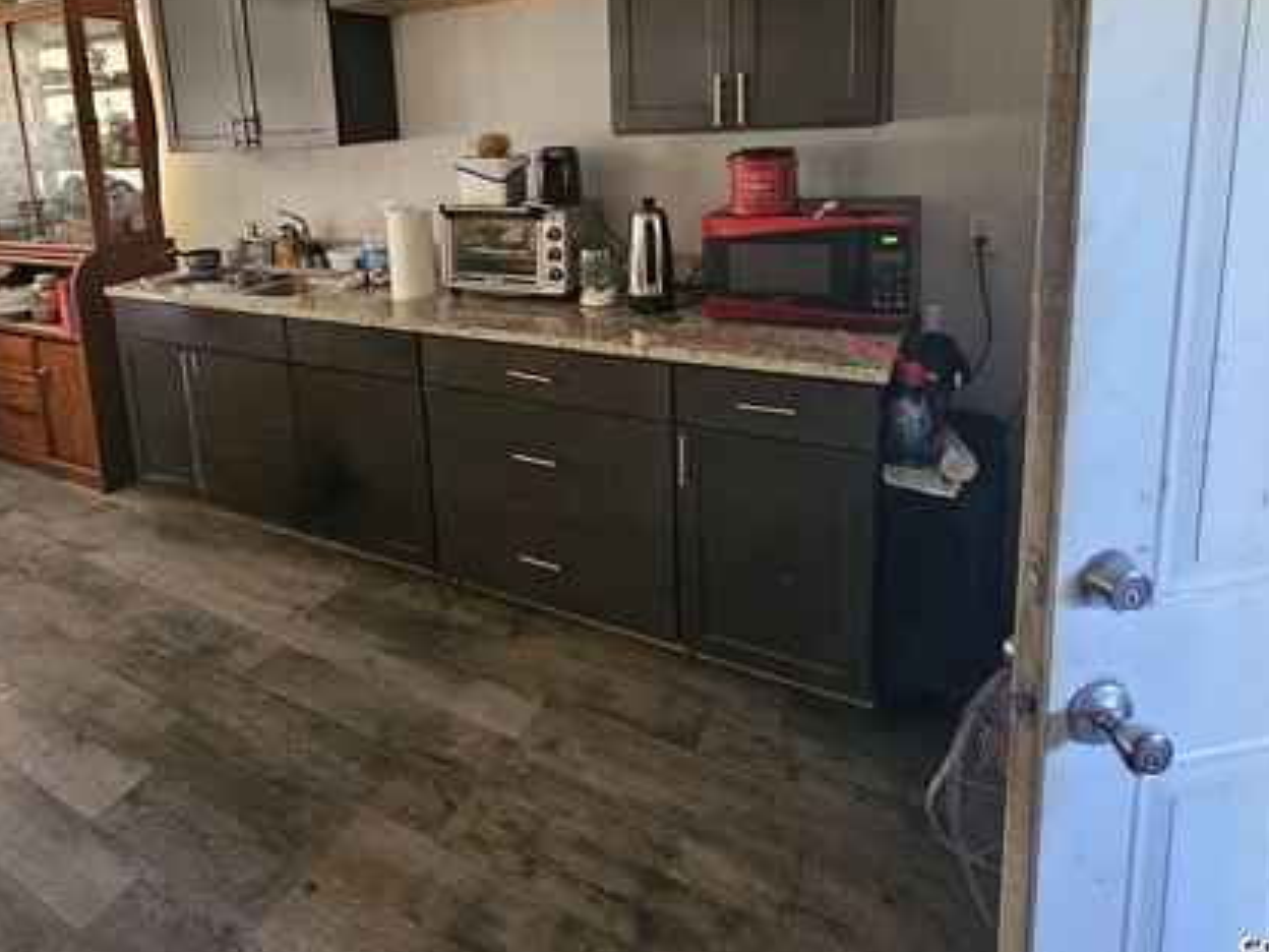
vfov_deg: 63.1
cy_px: 269
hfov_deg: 80.8
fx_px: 733
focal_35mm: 20
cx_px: 506
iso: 1000
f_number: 2.2
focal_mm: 2.2
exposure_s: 1/24
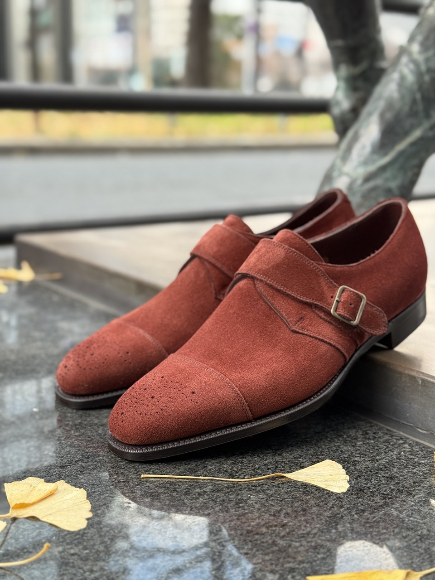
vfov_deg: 39.7
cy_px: 290
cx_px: 218
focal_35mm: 48
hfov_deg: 30.3
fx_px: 804
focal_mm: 6.76
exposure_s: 1/68
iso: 200
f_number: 1.78
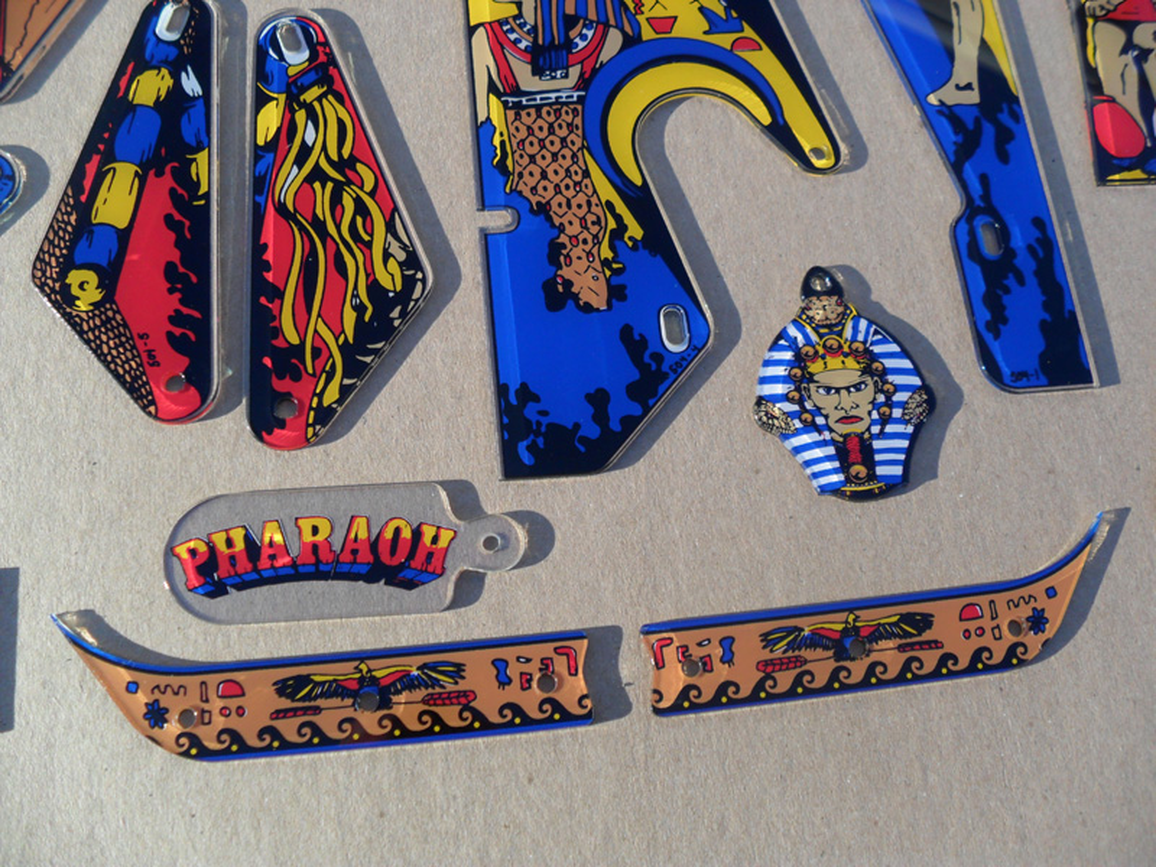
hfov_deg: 52.6
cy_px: 434
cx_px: 578
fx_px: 1169
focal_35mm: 35
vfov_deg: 40.7
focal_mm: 6.3
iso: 80
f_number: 3
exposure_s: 1/500
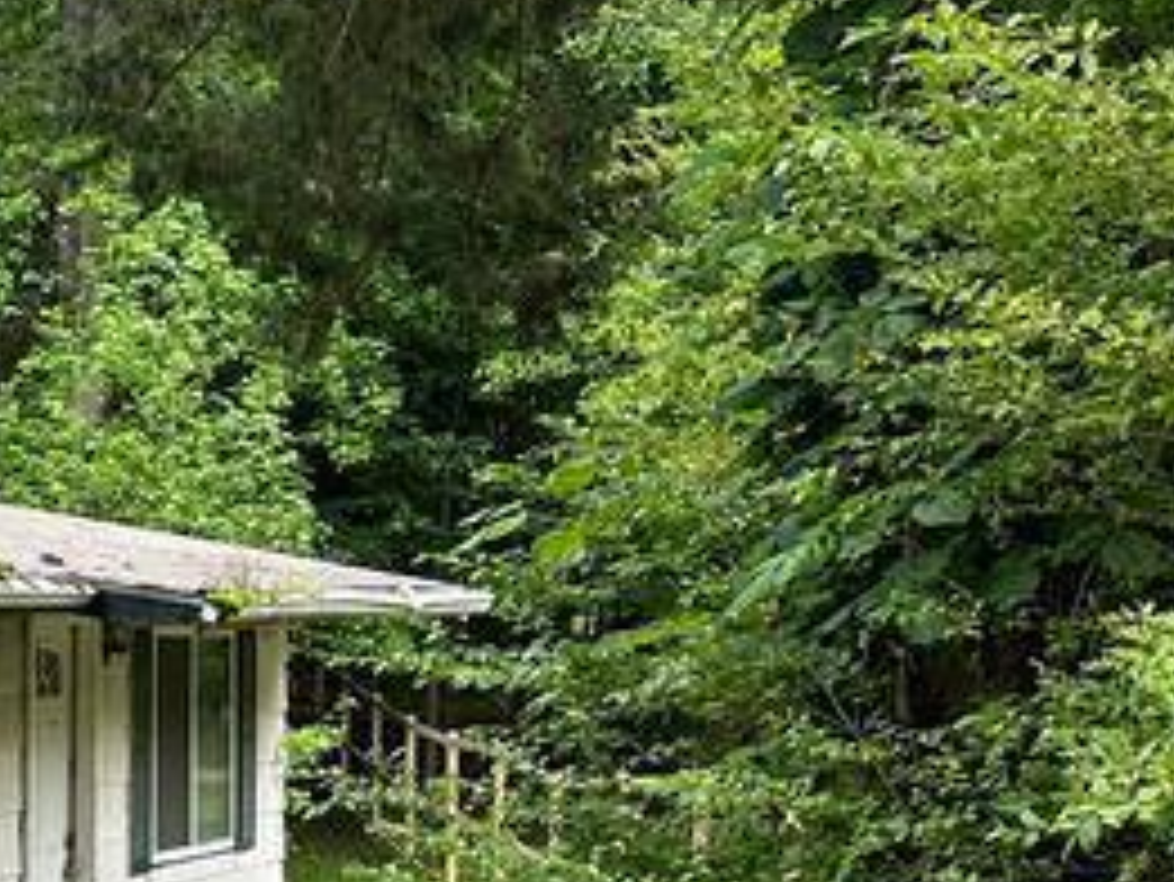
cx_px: -585
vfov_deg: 15.6
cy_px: 796
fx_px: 3189
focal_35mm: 94
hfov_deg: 18.5
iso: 80
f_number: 1.78
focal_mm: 6.86
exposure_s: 1/458
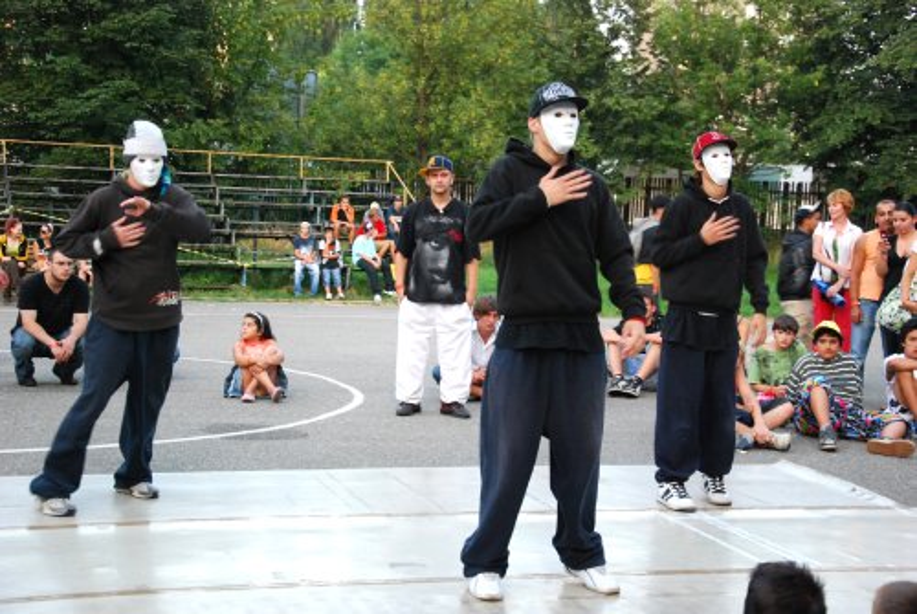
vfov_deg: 22.7
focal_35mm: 60
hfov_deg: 33.4
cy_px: 307
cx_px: 458
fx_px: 1531
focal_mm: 40
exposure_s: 1/60
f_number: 4.8
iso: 800
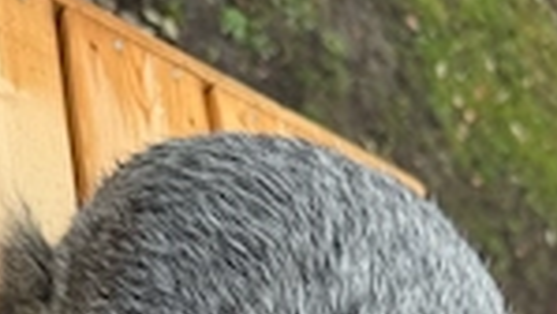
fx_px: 1034
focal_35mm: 70
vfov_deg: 13.9
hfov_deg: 30.1
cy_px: 677
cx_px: 303
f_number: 1.78
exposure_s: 1/943
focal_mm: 6.76
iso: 80
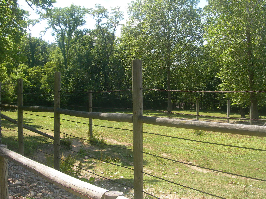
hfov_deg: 49.0
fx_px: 292
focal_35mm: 38
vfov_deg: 37.7
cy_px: 100
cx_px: 133
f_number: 4.8
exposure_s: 1/164
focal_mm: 7.8
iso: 50
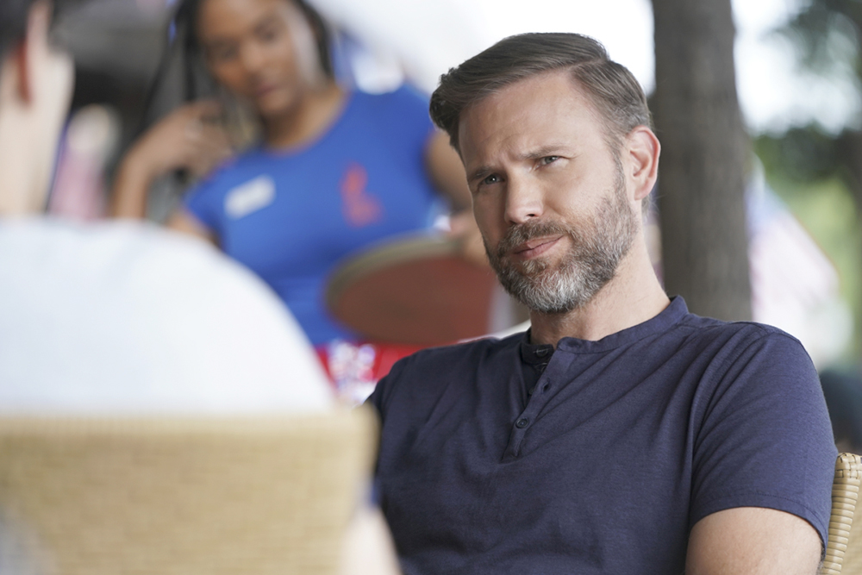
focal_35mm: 165
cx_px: 431
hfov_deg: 12.5
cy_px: 288
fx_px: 3951
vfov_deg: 8.3
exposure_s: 1/500
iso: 400
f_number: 3.2
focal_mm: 165
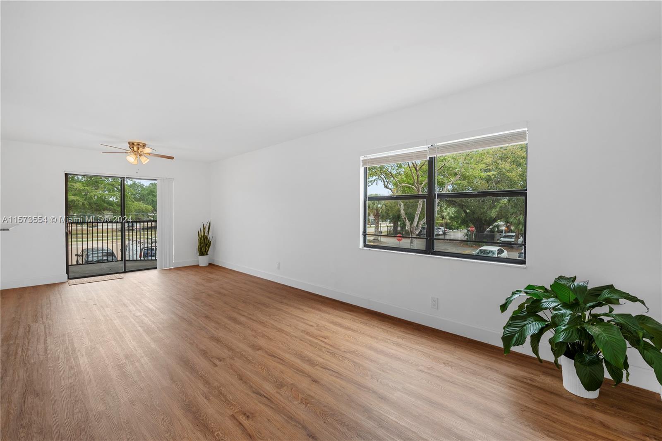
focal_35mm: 16
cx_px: 331
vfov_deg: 73.8
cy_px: 220
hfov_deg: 96.7
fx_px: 294
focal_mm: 16
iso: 200
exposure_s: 1/20
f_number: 8
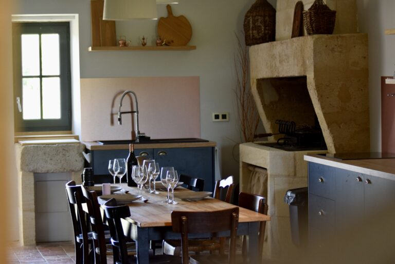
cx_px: 198
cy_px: 132
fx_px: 1152
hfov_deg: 19.5
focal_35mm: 105
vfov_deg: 13.0
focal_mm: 70
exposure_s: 1/60
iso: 1000
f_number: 4
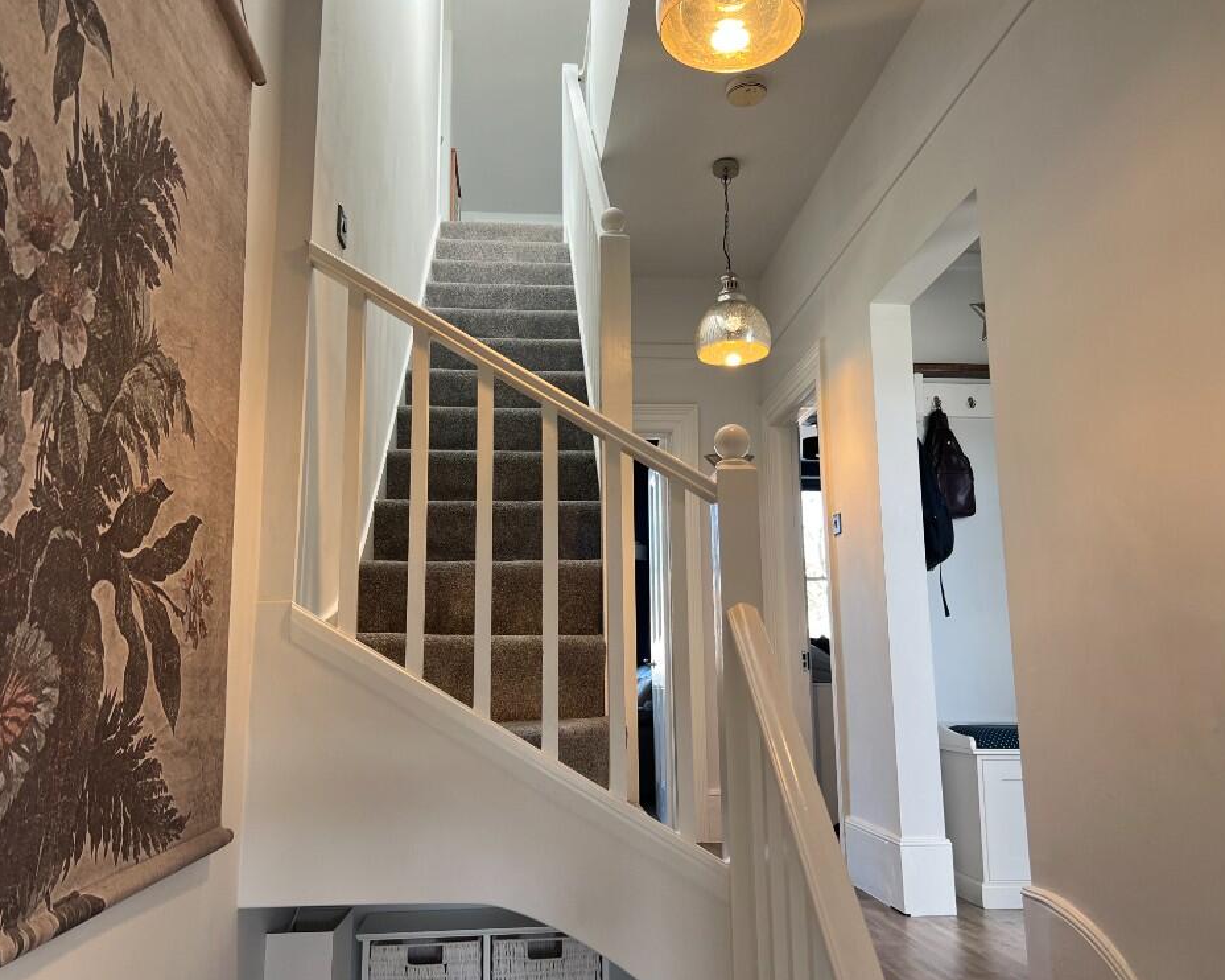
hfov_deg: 62.2
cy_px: 485
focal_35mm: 28
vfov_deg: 51.5
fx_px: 1015
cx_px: 609
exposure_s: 1/100
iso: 50
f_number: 1.5
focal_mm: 5.7
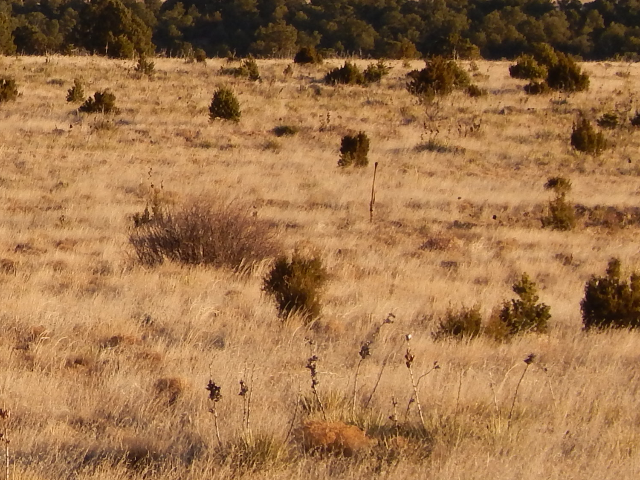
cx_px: -190
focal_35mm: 436
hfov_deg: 4.5
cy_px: 60
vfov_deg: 3.4
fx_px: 8062
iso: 125
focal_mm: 25.3
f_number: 4.9
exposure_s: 1/250
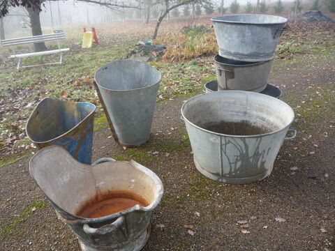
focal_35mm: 30
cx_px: 168
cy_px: 126
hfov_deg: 60.0
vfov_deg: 46.8
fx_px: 290
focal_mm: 5.2
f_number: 4
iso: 100
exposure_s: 1/100
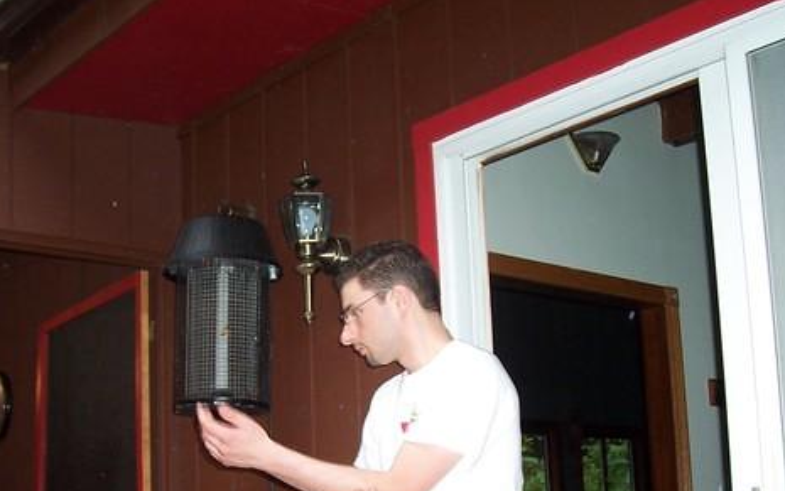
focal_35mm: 54
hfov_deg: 37.4
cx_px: 338
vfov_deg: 23.6
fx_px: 1156
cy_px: 402
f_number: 2.8
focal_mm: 5.6
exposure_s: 1/60
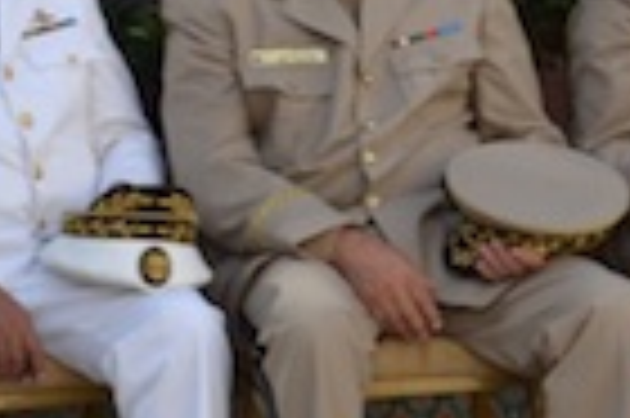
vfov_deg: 3.7
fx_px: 6380
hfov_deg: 5.6
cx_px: 716
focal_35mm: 365
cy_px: -164
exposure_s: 1/160
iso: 100
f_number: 6.3
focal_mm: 34
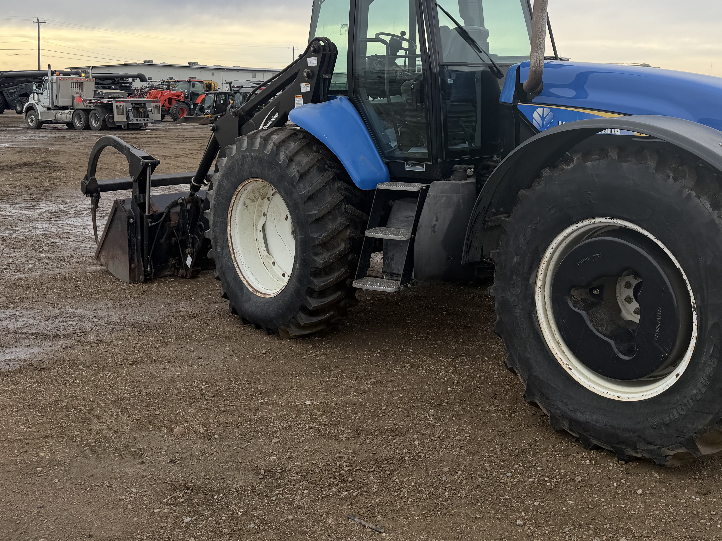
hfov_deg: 49.2
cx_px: 487
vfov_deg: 38.0
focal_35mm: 37
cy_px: 160
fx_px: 772
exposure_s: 1/1553
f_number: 1.78
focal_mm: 6.76
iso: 80
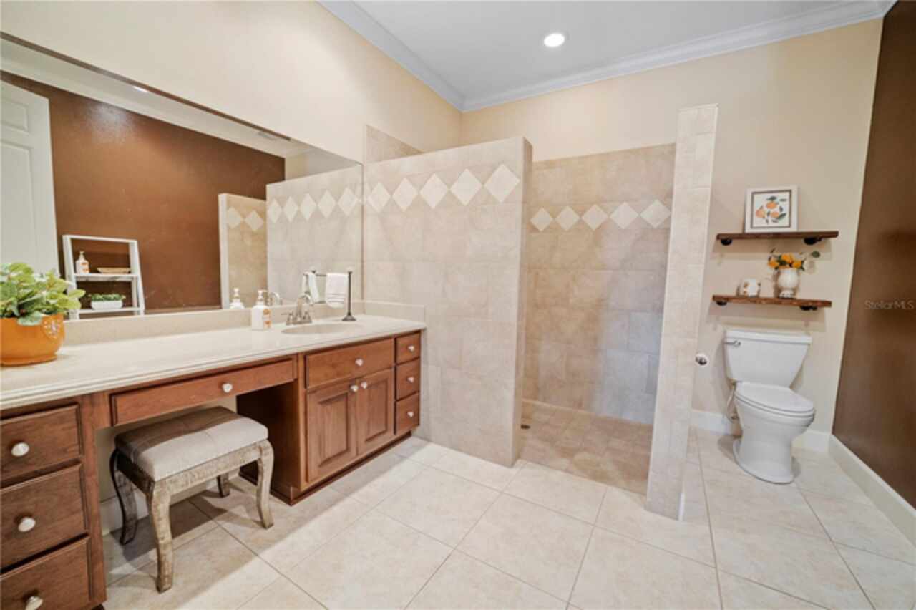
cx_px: 458
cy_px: 305
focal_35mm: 14
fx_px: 356
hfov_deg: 104.3
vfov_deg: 81.1
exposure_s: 1/6
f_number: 2.8
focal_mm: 14
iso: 200
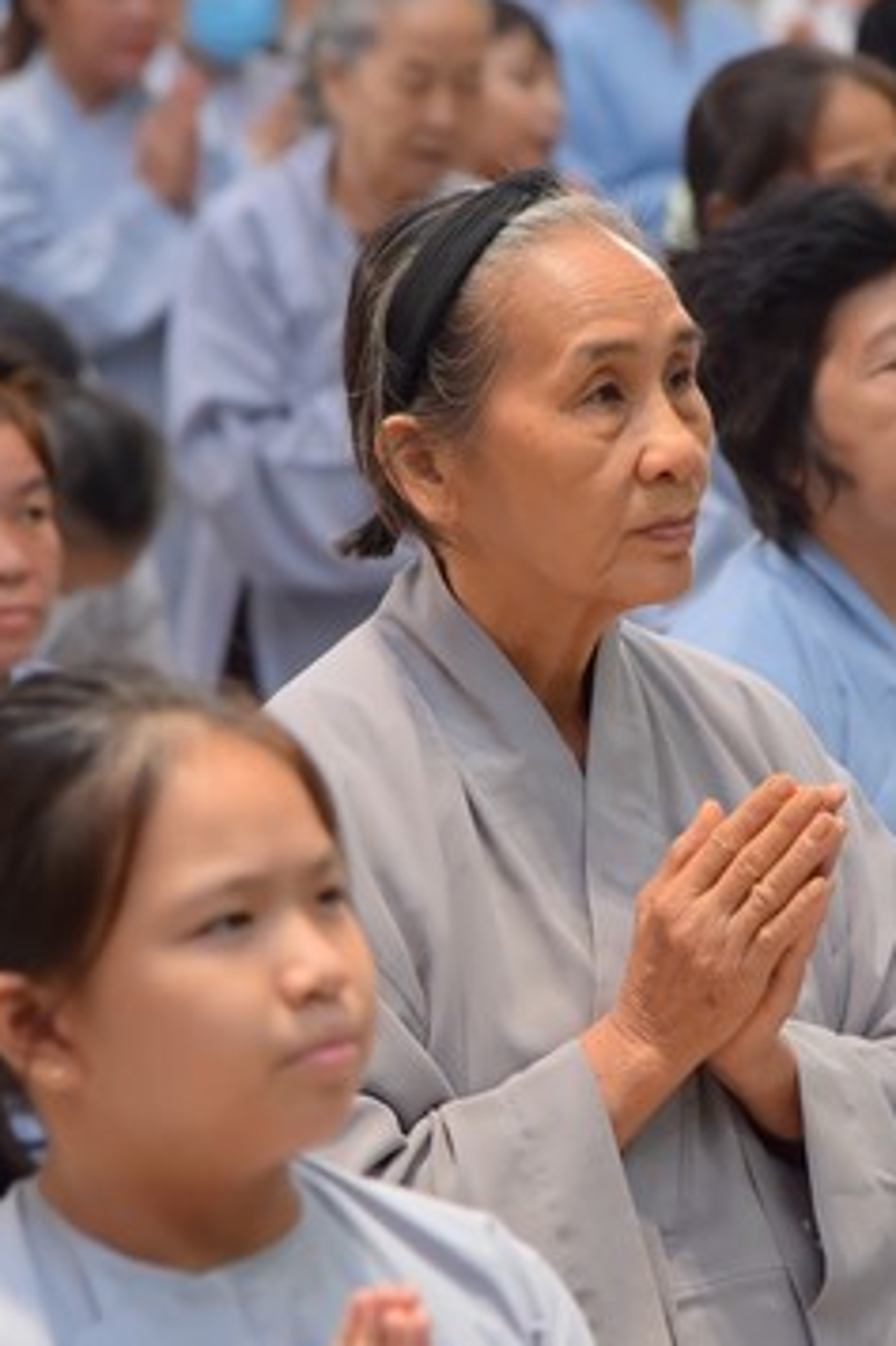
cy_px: 730
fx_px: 8183
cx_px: 527
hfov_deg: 6.3
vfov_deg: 9.4
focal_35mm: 219
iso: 1250
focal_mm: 120
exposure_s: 1/125
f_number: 5
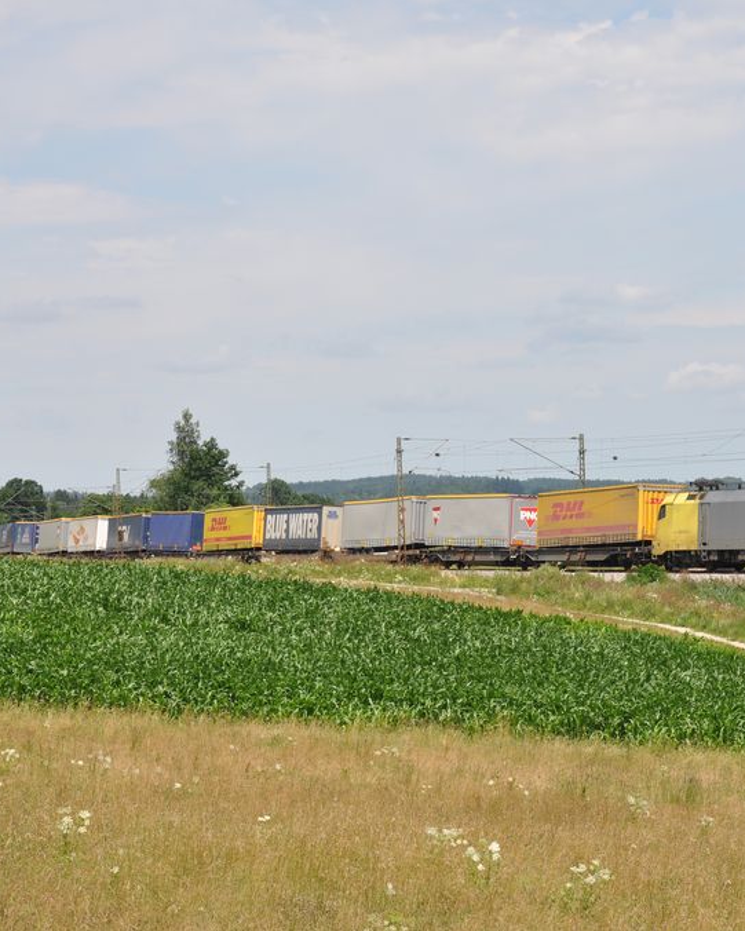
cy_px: 466
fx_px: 3637
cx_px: 494
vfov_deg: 14.6
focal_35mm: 132
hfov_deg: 11.7
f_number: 9
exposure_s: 1/640
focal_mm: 62
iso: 250
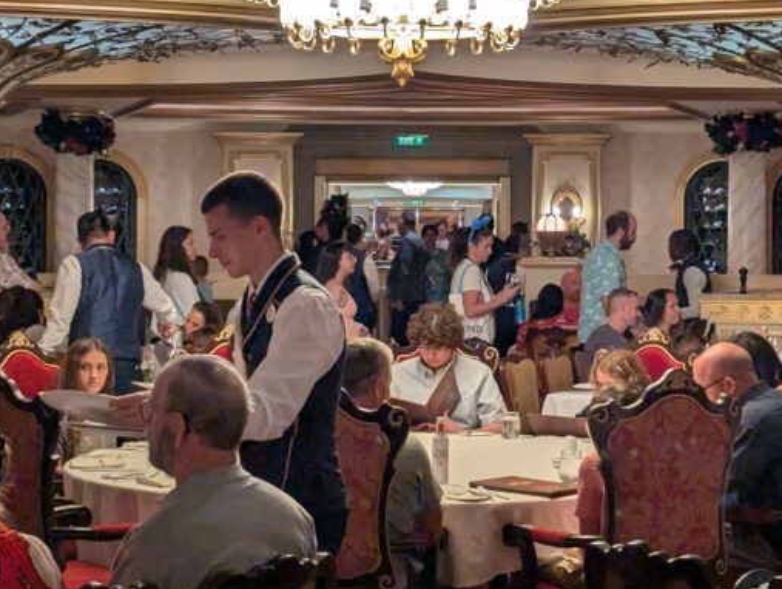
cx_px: 489
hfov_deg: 20.2
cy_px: 166
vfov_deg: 15.2
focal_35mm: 97
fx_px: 2195
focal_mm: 6.81
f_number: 1.85
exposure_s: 1/120
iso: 259
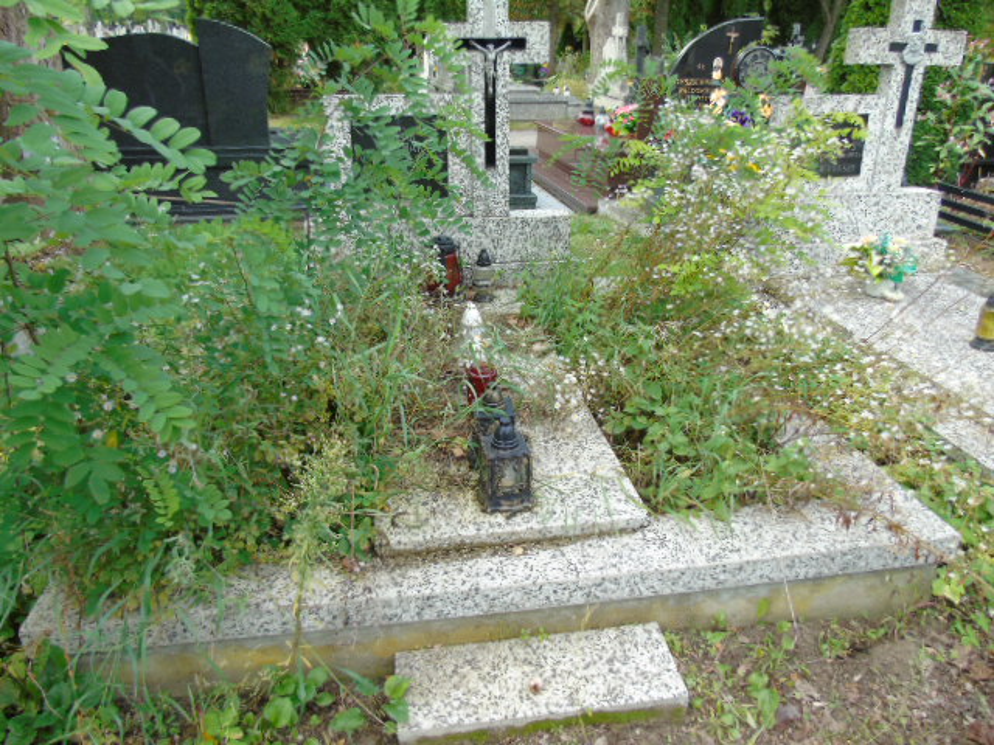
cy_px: 372
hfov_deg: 69.4
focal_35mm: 25
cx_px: 497
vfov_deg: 54.9
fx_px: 718
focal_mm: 4.4
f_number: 3.4
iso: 80
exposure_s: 1/100
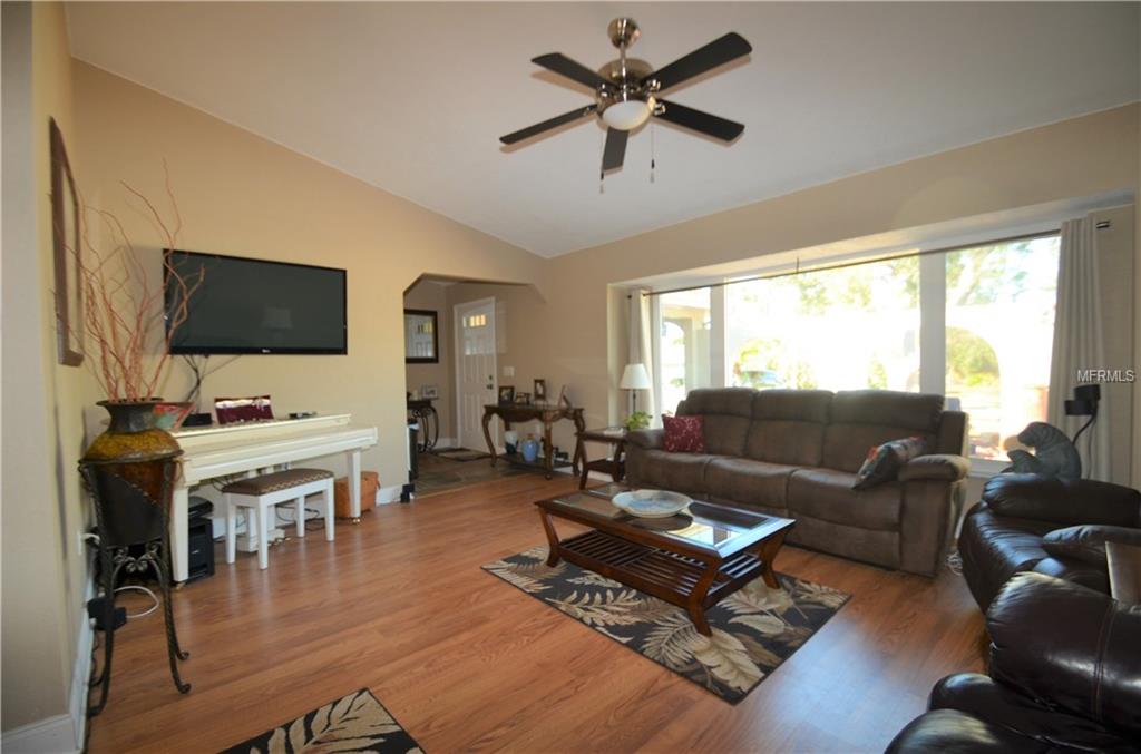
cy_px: 377
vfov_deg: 77.0
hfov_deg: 100.5
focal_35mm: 15
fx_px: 474
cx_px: 570
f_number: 4
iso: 250
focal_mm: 10
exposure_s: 1/60
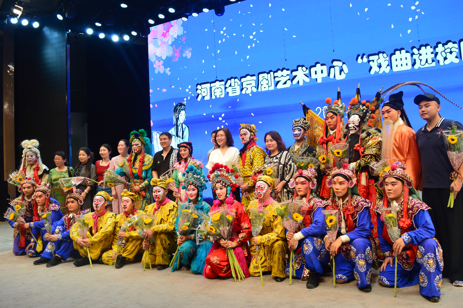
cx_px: 232
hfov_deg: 67.4
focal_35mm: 27
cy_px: 154
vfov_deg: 47.8
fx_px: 347
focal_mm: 18
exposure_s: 1/40
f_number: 7.1
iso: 400
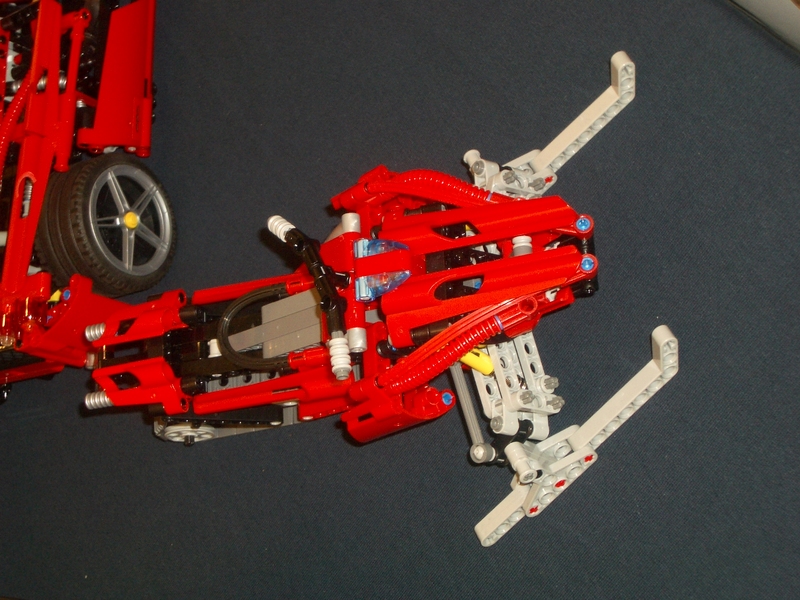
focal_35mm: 74
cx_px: 400
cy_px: 300
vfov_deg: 19.9
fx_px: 1710
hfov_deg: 26.3
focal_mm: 12.2
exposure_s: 1/60
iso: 100
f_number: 3.9
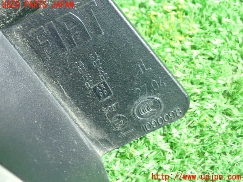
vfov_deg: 23.7
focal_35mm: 62
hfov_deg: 31.2
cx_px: 122
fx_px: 435
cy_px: 91
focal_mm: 11.09
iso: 800
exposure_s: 1/20
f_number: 3.6
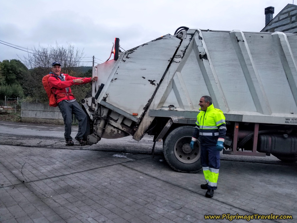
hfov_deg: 67.3
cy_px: 112
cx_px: 148
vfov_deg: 53.1
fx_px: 223
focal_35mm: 26
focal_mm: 4.3
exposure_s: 1/25
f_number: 1.7
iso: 200
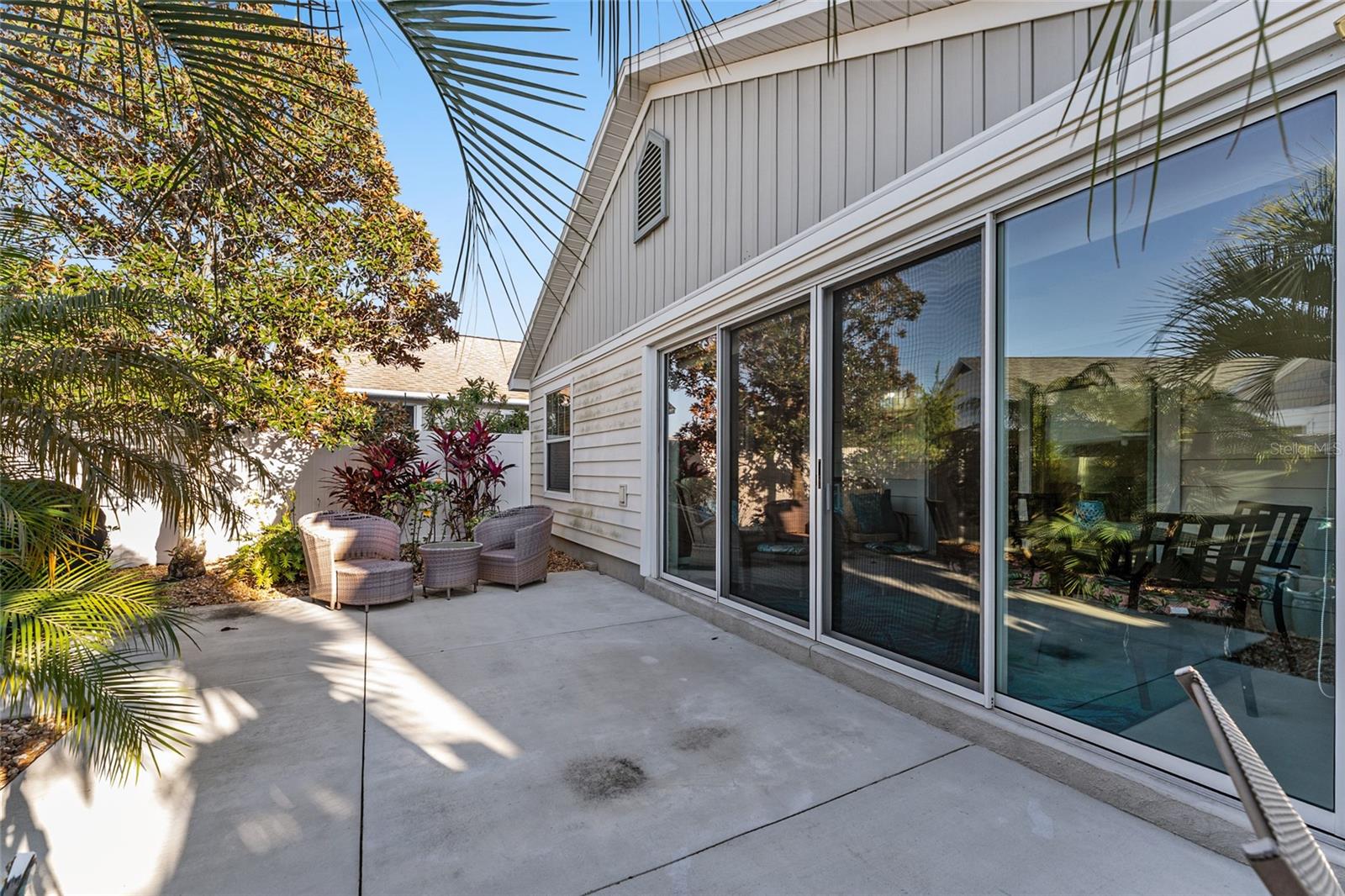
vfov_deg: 81.2
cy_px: 448
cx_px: 672
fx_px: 523
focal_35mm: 14
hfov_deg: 104.3
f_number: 7.1
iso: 500
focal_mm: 14
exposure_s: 1/125
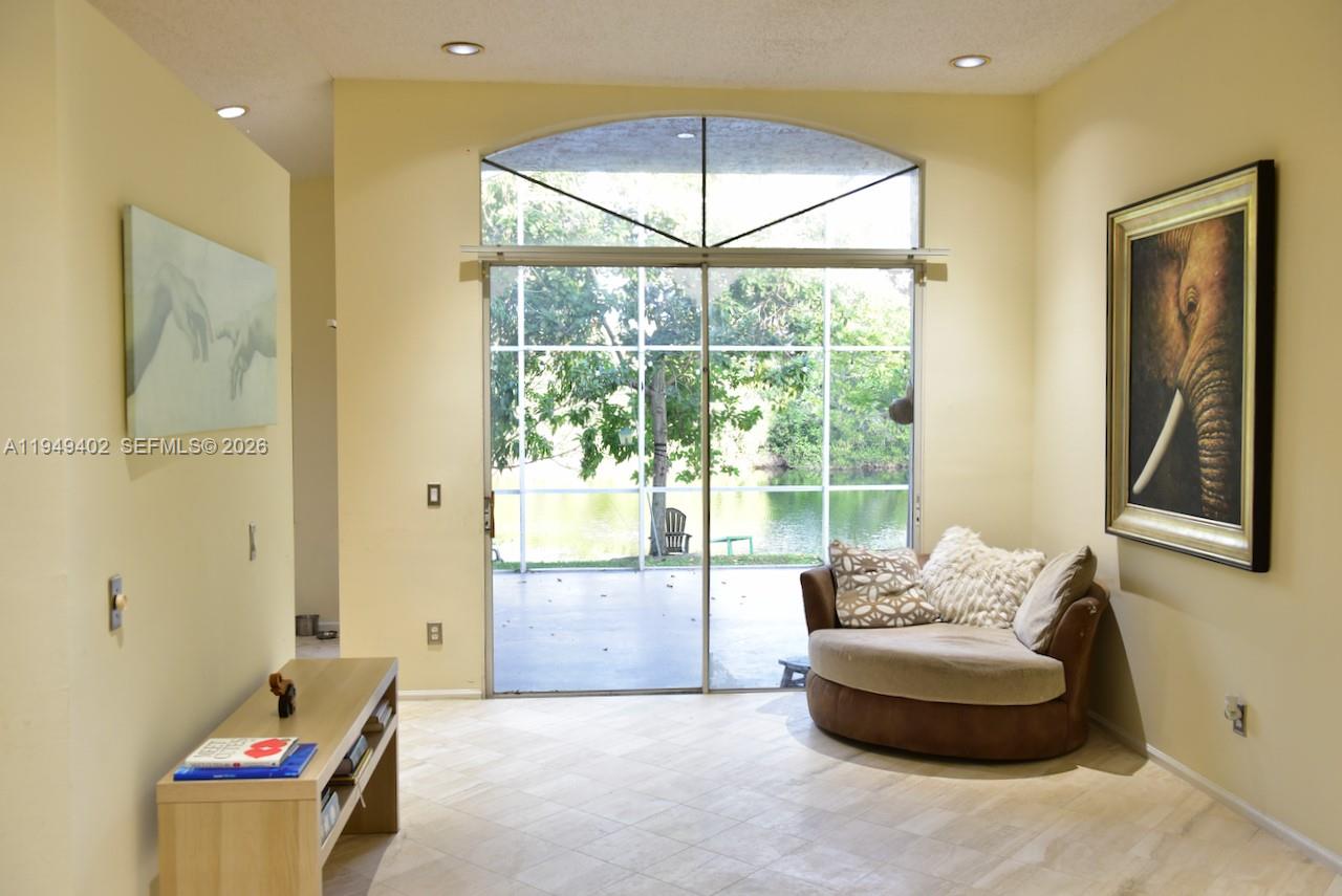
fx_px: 1156
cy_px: 448
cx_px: 671
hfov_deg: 60.3
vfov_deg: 42.4
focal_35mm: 31
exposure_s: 1/30
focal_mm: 31
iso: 1000
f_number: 4.5
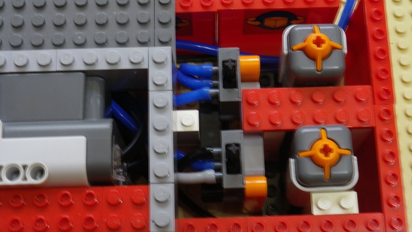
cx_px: 205
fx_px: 710
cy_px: 121
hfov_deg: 32.4
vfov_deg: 18.5
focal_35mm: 65
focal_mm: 10.4
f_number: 4.5
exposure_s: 1/4
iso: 100
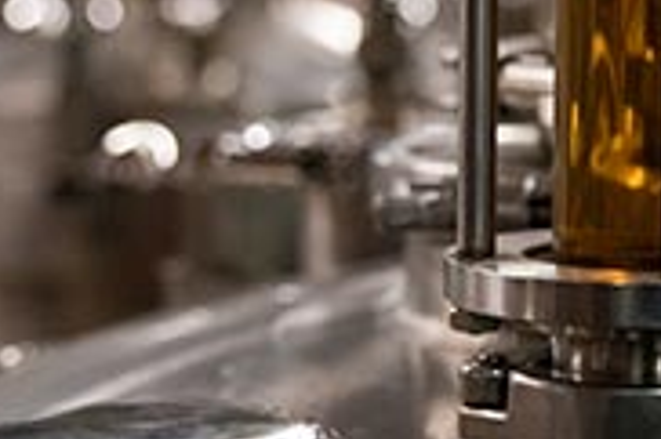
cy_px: 60
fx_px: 2733
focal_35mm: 149
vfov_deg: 9.2
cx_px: 801
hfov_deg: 13.4
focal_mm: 35
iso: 1250
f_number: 3.5
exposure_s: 1/125
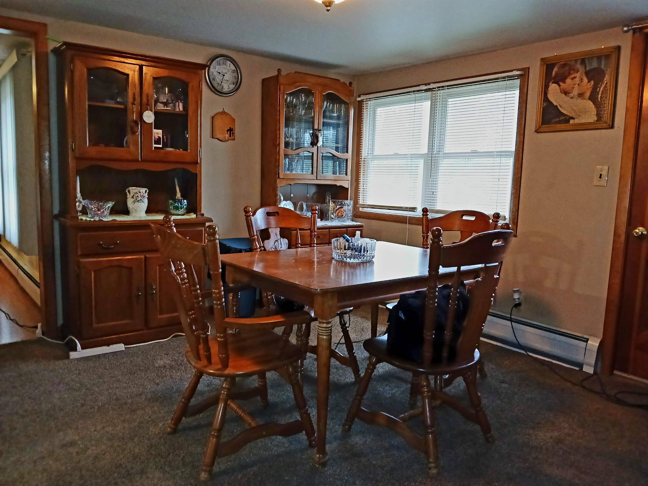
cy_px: 243
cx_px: 324
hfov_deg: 67.3
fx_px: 487
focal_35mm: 26
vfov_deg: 53.1
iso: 250
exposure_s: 1/30
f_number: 1.8
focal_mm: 3.98
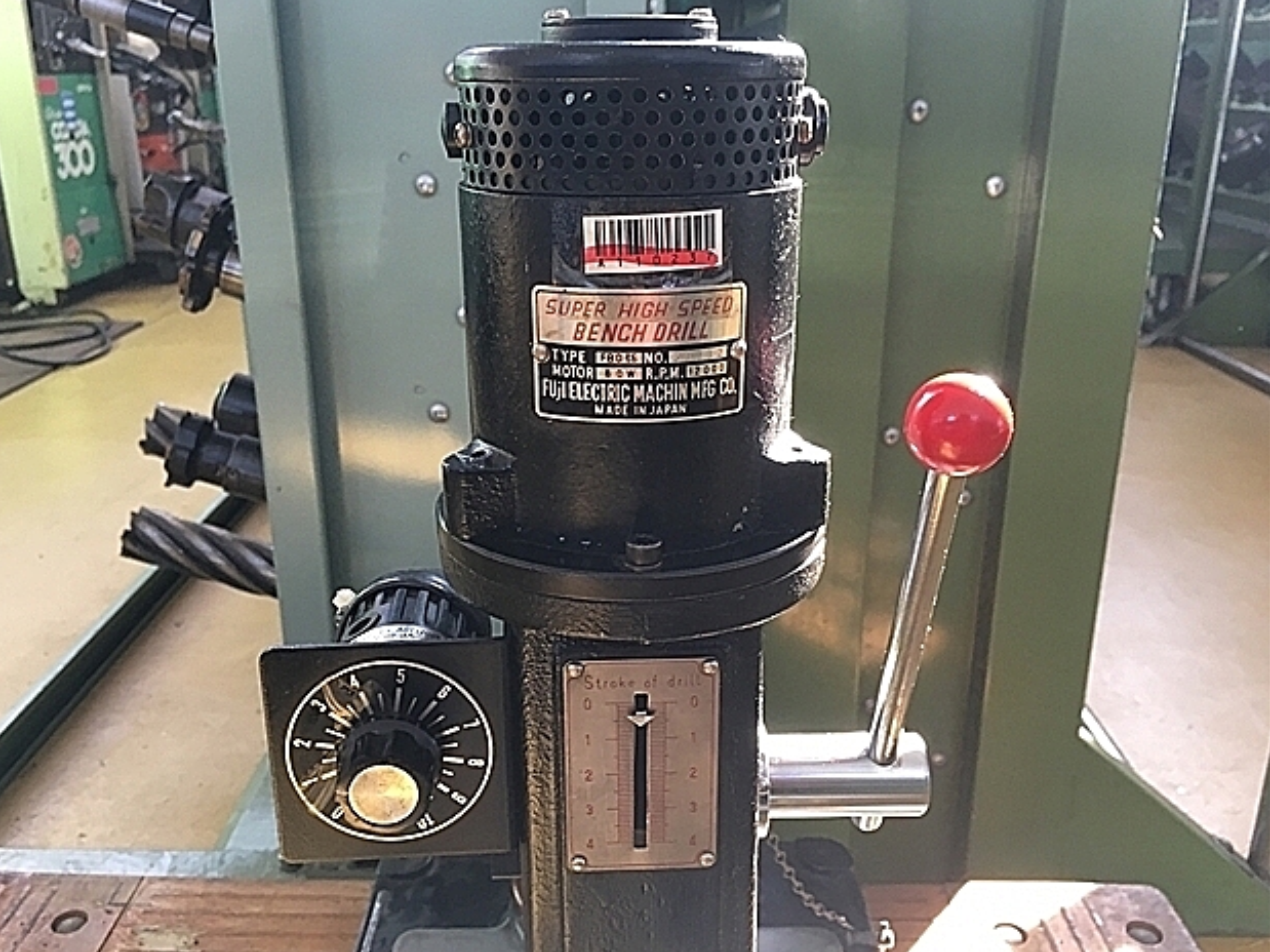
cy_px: 468
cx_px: 618
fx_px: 1100
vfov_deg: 46.8
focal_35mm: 30
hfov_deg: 60.0
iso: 80
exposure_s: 1/30
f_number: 2.2
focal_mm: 4.15
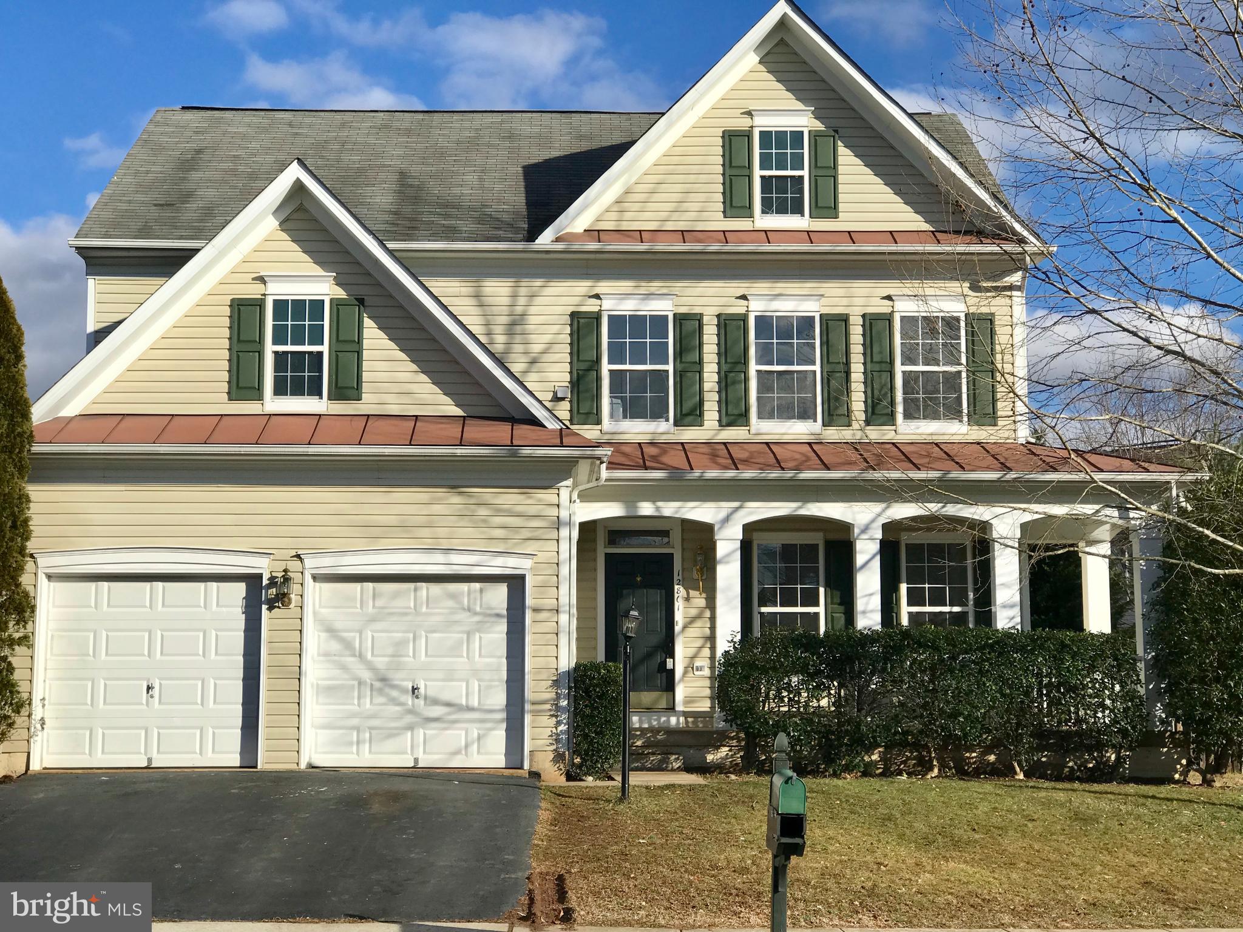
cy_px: 466
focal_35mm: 57
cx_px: 622
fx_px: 2047
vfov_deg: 25.7
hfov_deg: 33.8
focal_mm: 6.6
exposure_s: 1/1259
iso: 20
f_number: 2.8
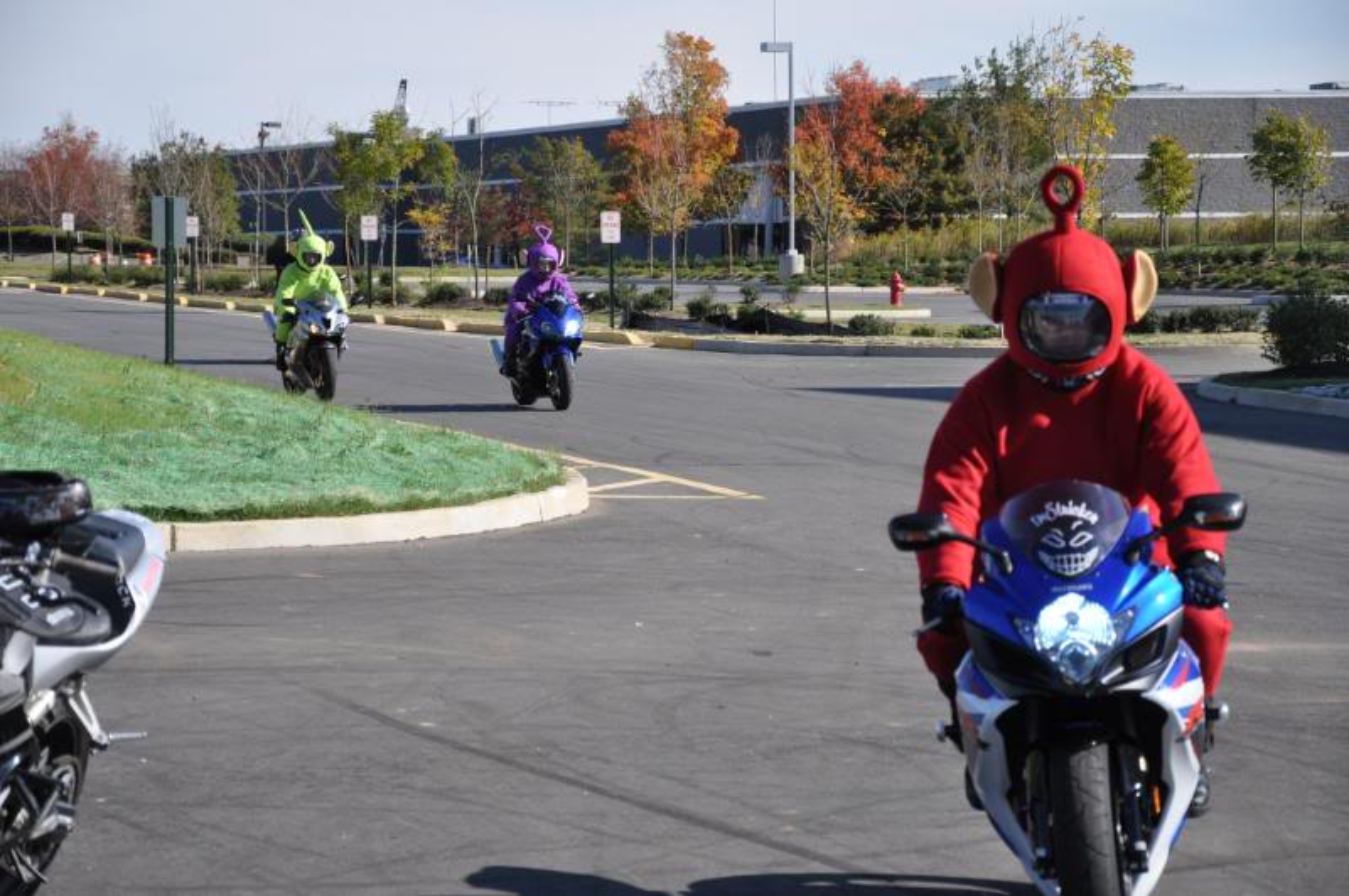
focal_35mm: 112
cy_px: 448
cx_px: 674
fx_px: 4210
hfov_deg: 18.2
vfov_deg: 12.1
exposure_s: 1/1600
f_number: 5.6
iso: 400
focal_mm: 75
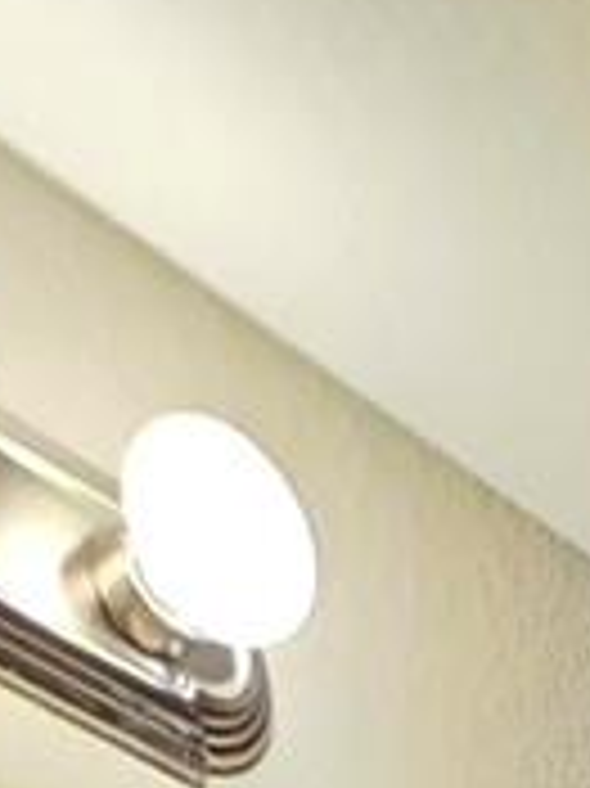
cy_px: 2634
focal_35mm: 89
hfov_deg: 12.2
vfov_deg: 10.1
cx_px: 1531
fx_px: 2025
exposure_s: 1/60.2
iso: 320
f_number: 2.2
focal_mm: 2.2
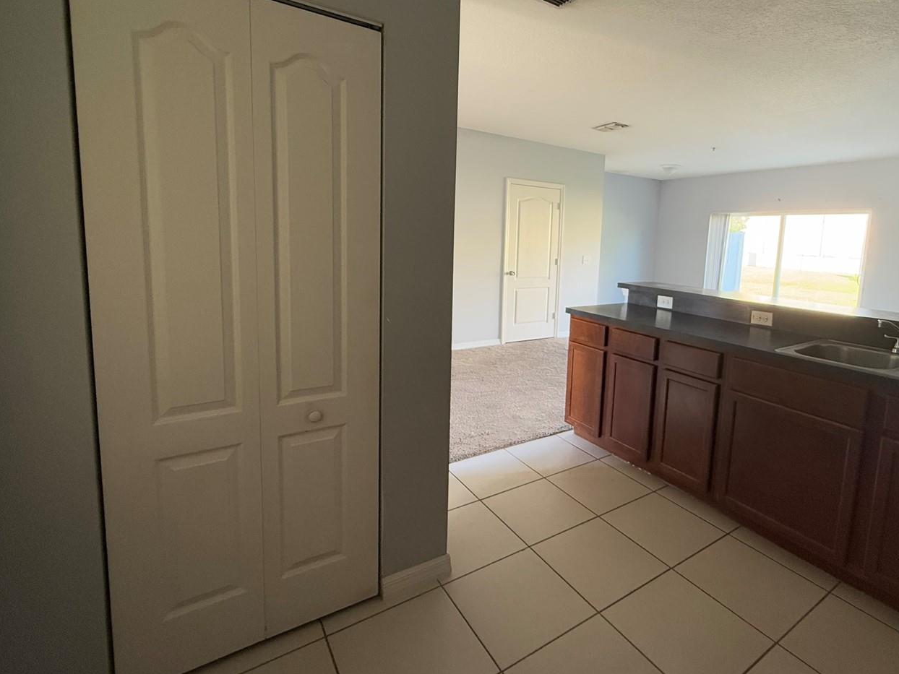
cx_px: 519
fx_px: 467
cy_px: 294
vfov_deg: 71.3
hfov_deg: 87.1
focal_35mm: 18
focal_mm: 2.22
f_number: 2.2
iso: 320
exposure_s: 1/79
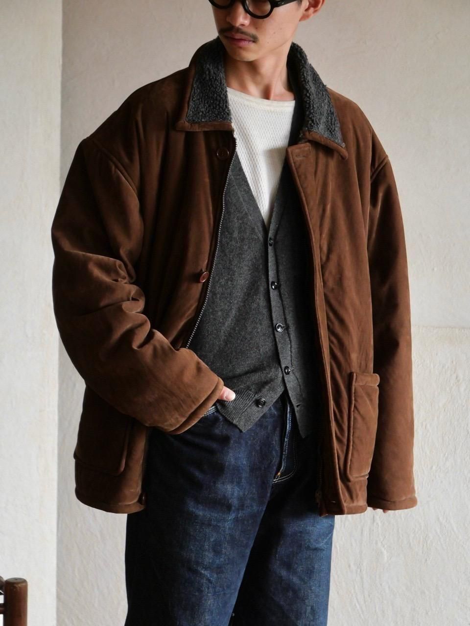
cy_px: 313
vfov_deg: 22.3
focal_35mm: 88
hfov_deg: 16.8
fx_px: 1593
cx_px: 235
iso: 2000
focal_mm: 44
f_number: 3.9
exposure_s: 1/100
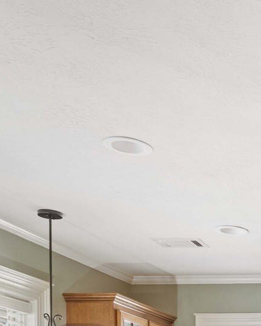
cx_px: 491
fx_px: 705
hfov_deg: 16.8
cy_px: 435
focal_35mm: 73
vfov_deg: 22.9
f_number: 9
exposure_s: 1/1.25
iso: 640
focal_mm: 17
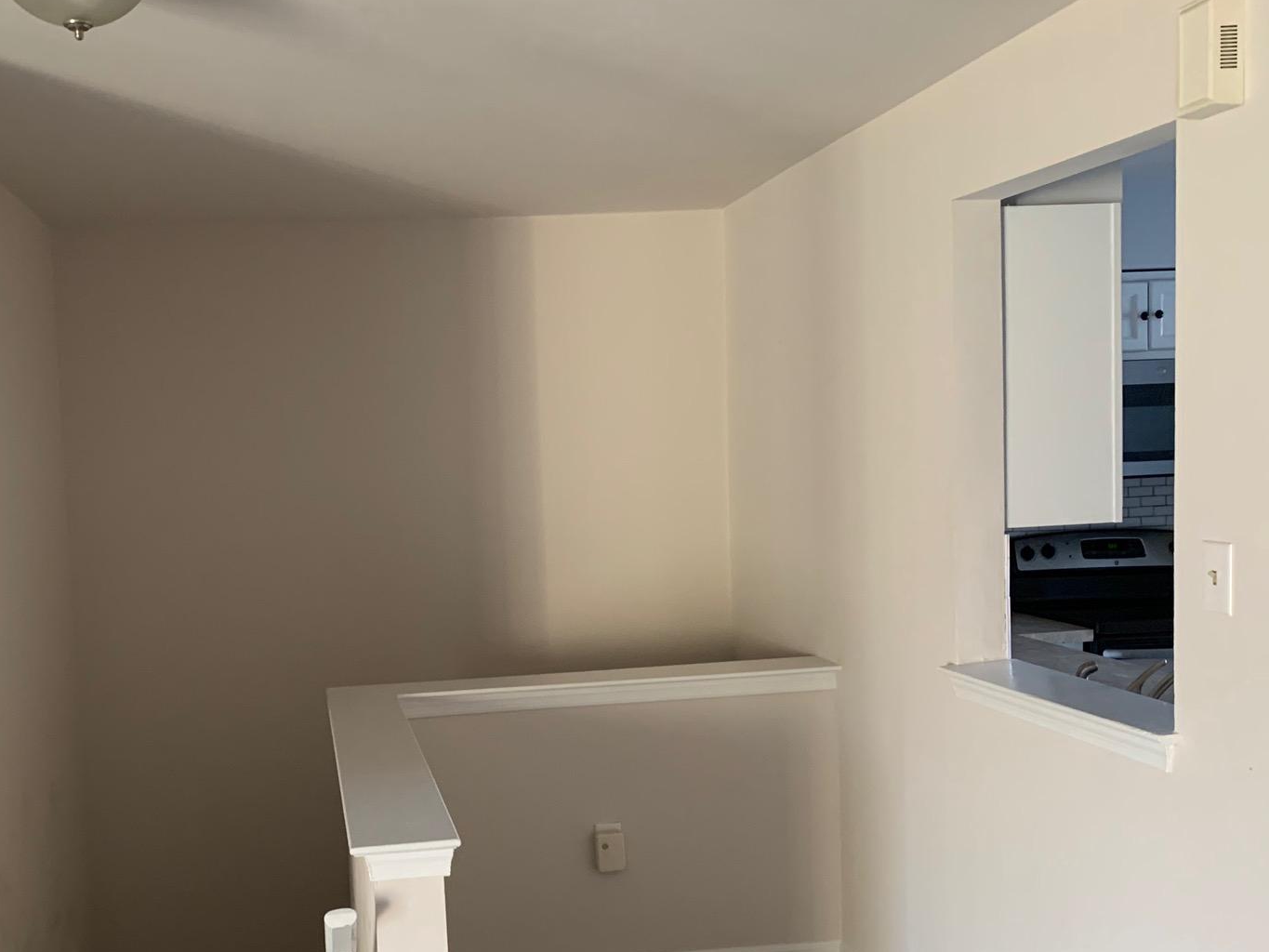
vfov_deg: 36.6
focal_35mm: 39
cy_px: 584
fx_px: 1430
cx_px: 488
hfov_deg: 47.5
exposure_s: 1/60
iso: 200
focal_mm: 4.25
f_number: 1.8
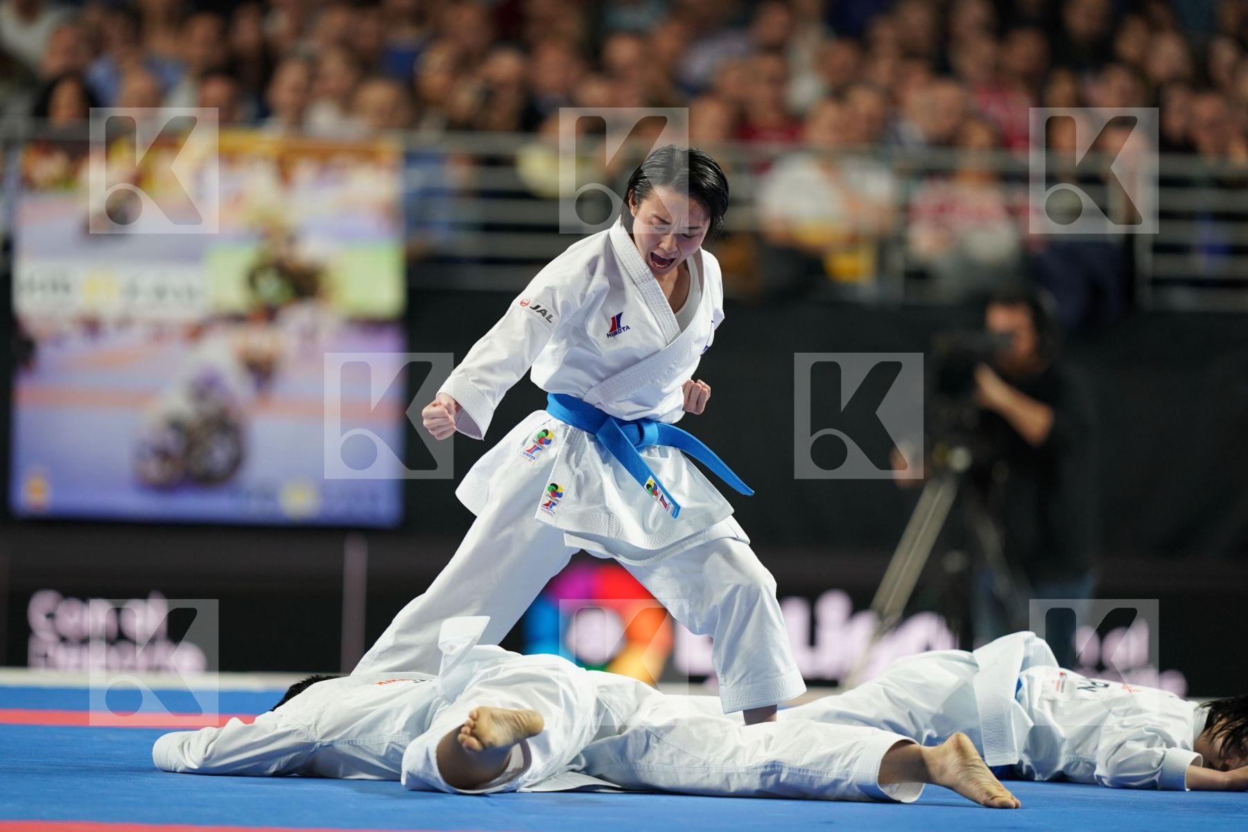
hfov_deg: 5.2
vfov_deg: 3.4
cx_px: 624
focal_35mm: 400
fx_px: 13866
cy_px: 416
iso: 1000
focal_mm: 400
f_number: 2.8
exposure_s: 1/400
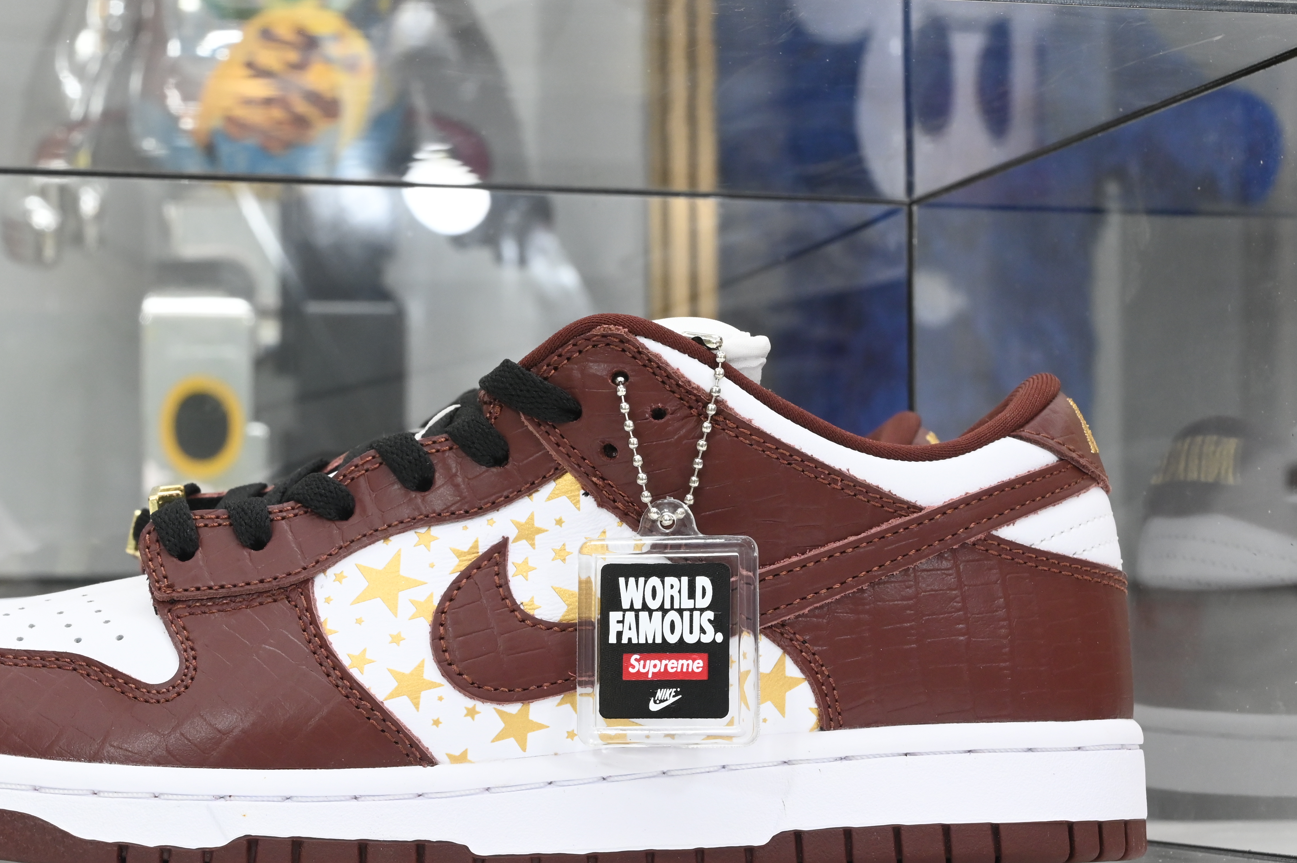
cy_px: 507
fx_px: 2916
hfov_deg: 25.0
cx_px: 490
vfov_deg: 16.8
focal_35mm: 81
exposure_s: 1/50
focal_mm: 60
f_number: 14
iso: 2000
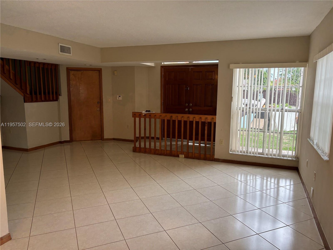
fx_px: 250
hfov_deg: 67.3
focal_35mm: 26
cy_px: 125
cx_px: 166
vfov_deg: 53.1
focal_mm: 5.96
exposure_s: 1/121
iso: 40
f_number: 1.6
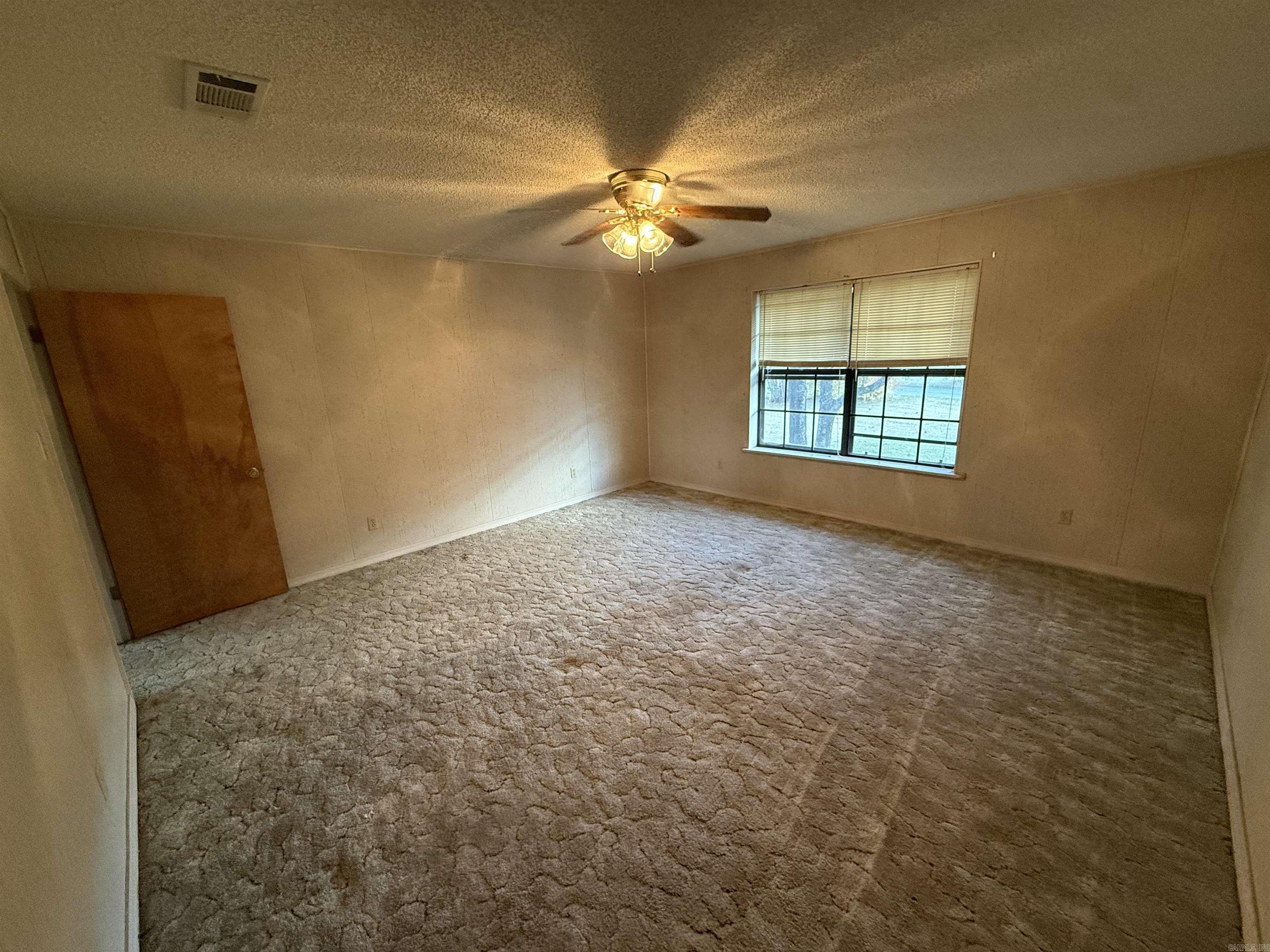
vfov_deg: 85.7
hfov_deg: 102.1
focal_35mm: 14
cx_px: 635
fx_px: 514
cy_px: 476
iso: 500
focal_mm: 2.22
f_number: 2.2
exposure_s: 1/60
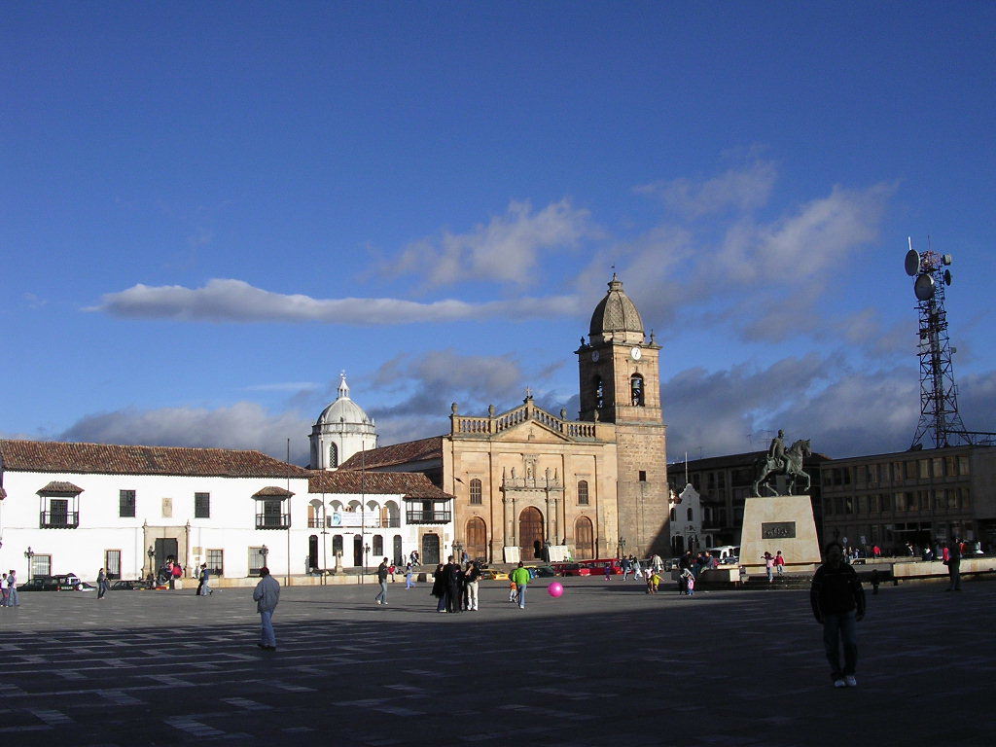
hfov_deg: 49.0
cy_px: 374
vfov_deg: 37.7
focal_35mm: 38
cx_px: 498
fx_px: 1093
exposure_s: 1/407
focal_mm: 5.8
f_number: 5.6
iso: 100
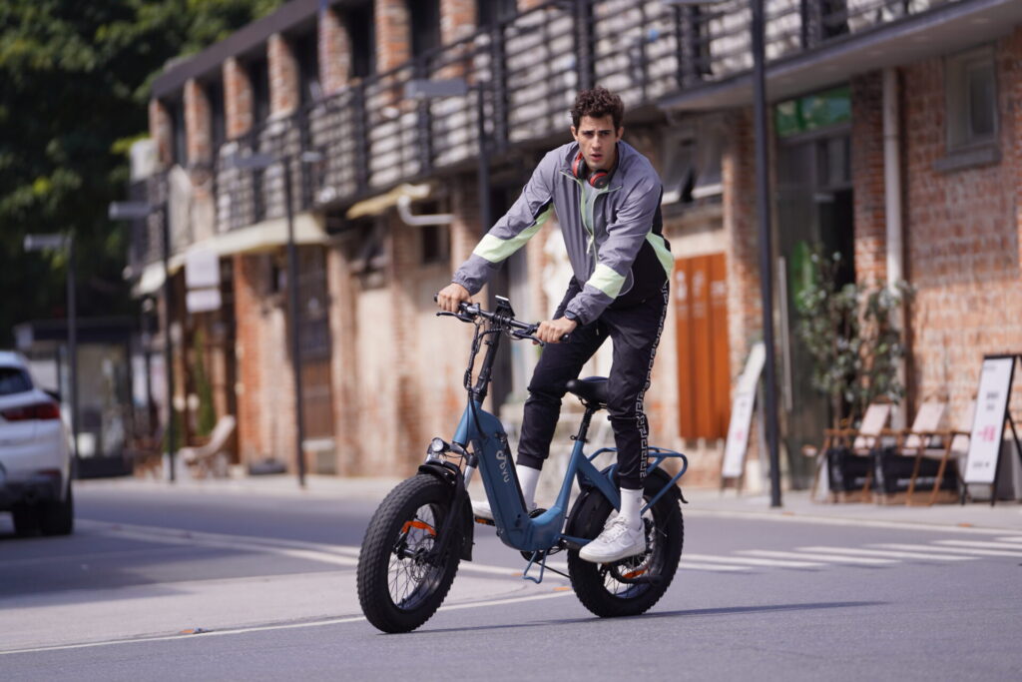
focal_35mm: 170
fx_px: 4826
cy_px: 341
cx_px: 511
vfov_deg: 8.1
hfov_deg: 12.1
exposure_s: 1/250
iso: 200
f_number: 2.8
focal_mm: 170
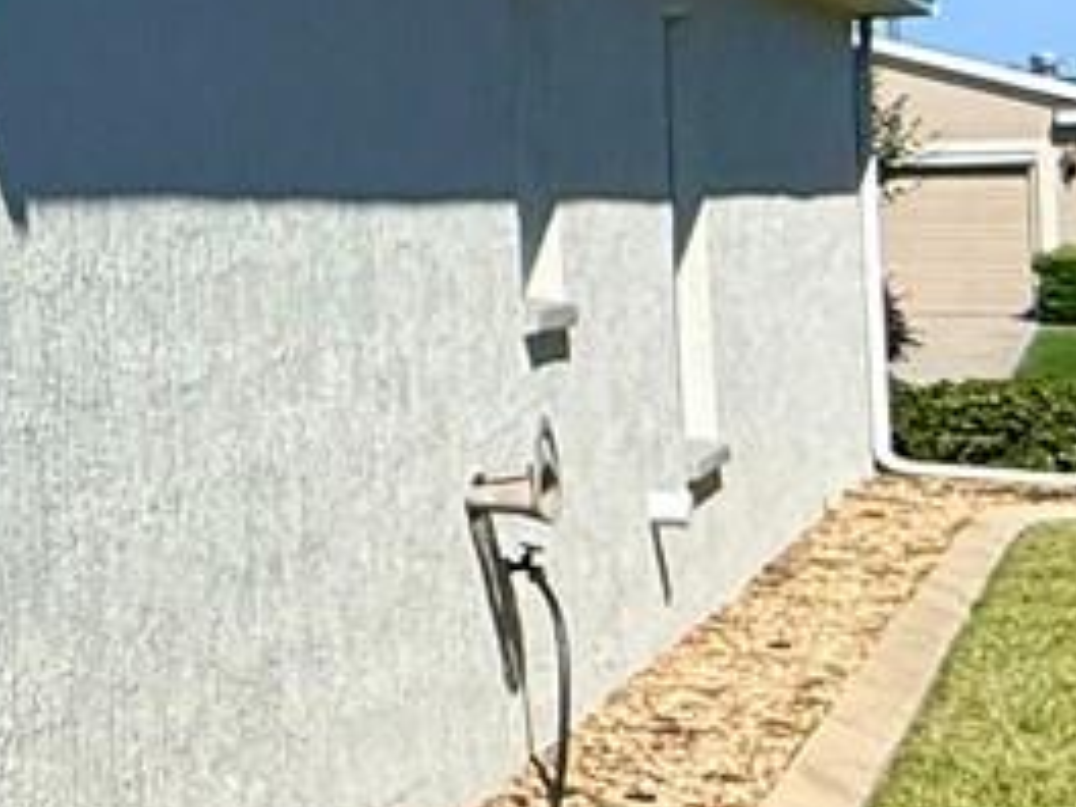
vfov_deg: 17.3
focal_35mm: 85
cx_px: -1753
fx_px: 2642
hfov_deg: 13.4
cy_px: 183
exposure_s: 1/5618
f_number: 2.2
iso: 50
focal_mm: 2.22
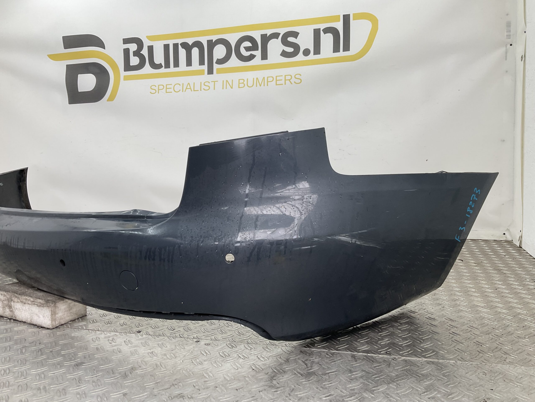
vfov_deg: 48.2
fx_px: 448
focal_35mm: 29
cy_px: 201
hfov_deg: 61.7
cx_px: 268
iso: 20
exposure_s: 1/120
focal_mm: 3
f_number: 1.8
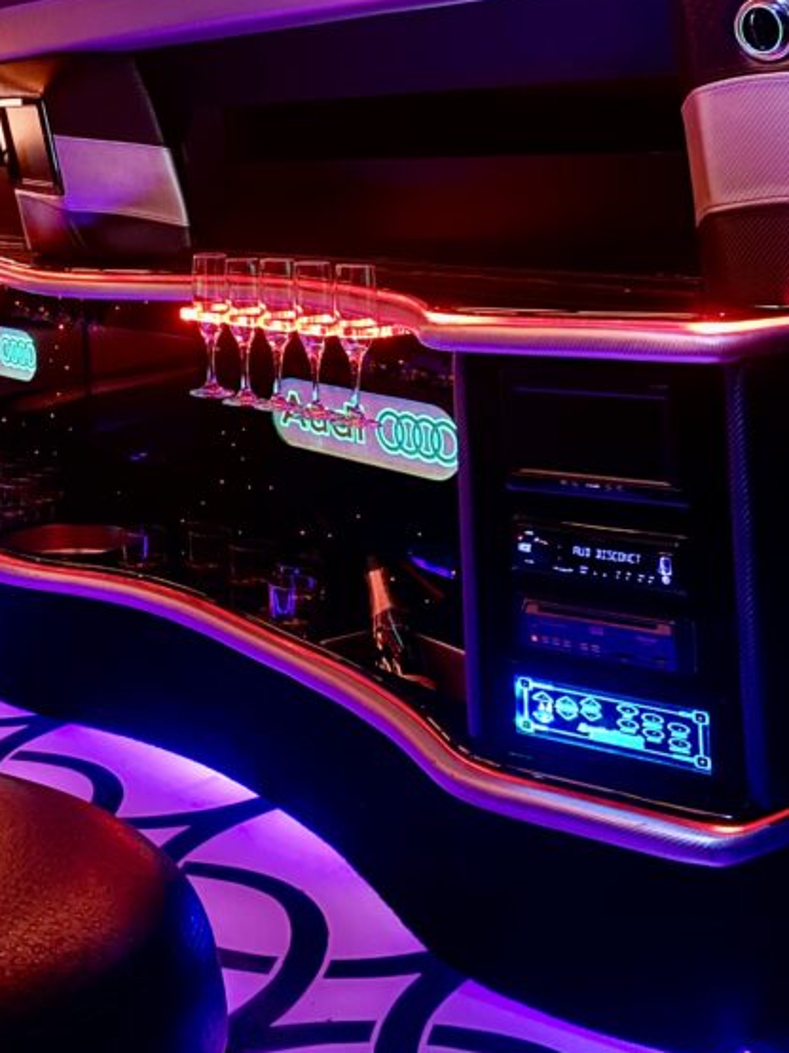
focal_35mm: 48
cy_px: 127
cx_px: 72
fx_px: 1459
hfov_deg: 29.0
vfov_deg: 37.4
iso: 400
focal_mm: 4.25
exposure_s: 1/8
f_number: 1.8
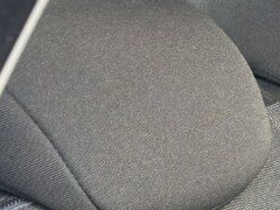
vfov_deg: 8.7
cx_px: 645
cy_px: 549
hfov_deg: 11.3
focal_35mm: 150
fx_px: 1213
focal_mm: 6.76
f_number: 1.78
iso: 200
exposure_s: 1/72
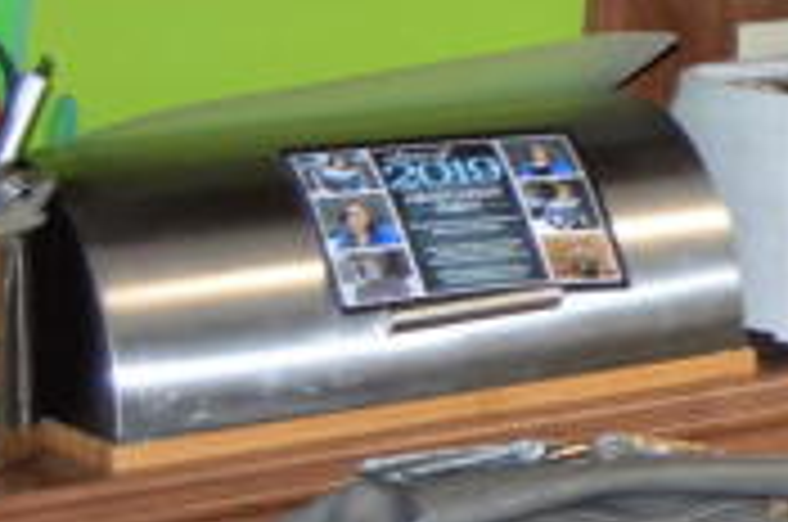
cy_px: -225
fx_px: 3889
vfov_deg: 7.6
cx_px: 2317
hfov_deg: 9.3
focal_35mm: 178
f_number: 3.5
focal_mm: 18
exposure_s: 1/60
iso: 1000
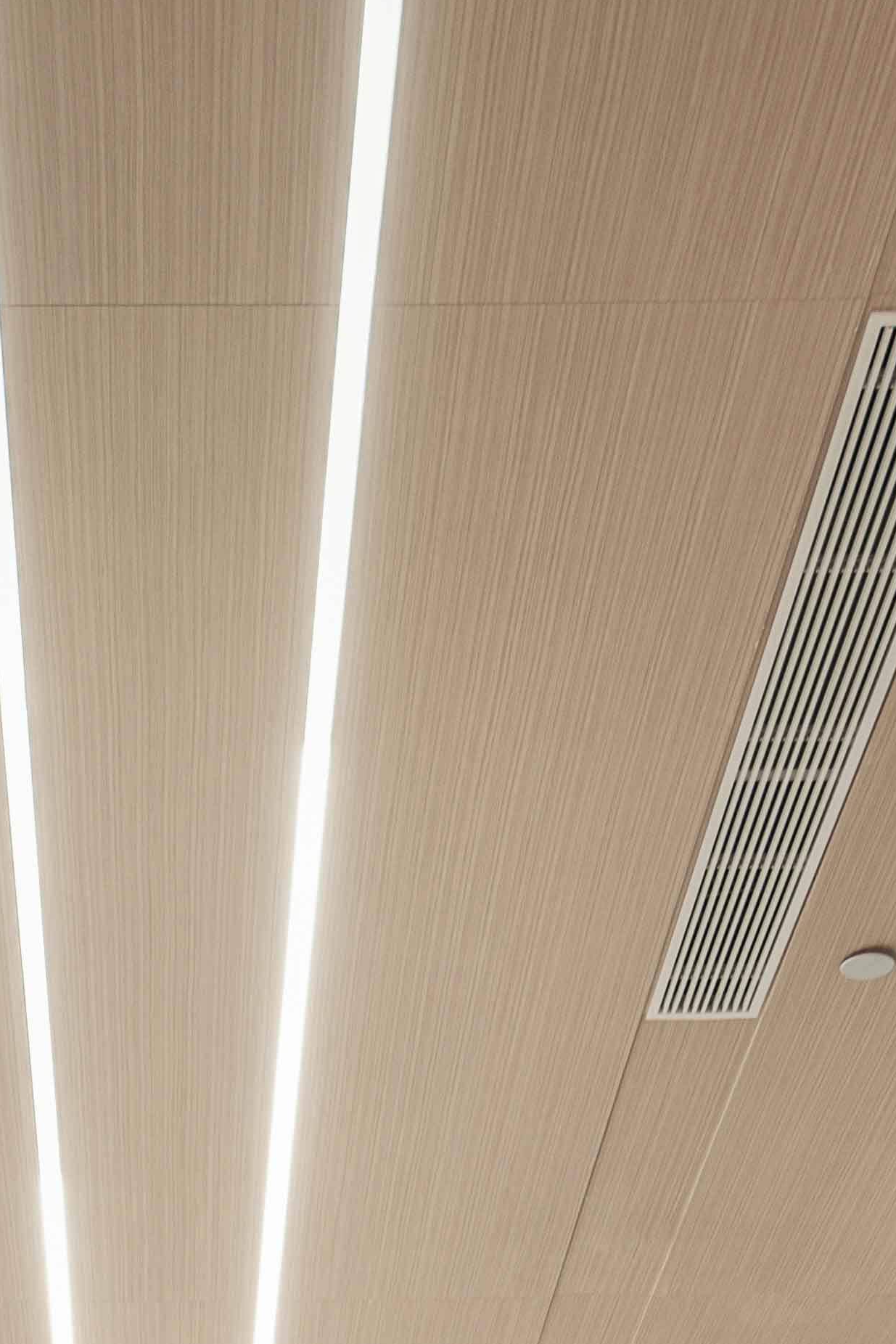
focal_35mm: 73
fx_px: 2725
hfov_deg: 18.5
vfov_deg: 25.3
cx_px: 169
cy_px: 1546
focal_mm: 17
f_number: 8
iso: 100
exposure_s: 1/2
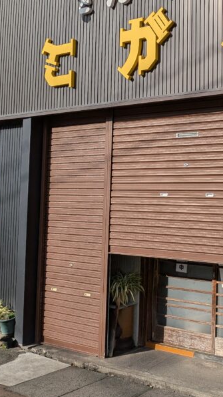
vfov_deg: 45.2
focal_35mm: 45
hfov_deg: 24.4
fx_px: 473
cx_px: 258
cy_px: 159
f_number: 1.7
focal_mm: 4.53
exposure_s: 1/3344
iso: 27
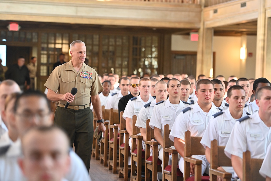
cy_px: 90
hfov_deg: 18.6
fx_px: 828
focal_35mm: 110
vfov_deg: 12.5
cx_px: 136
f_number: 2.8
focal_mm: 110
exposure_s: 1/500
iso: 3200
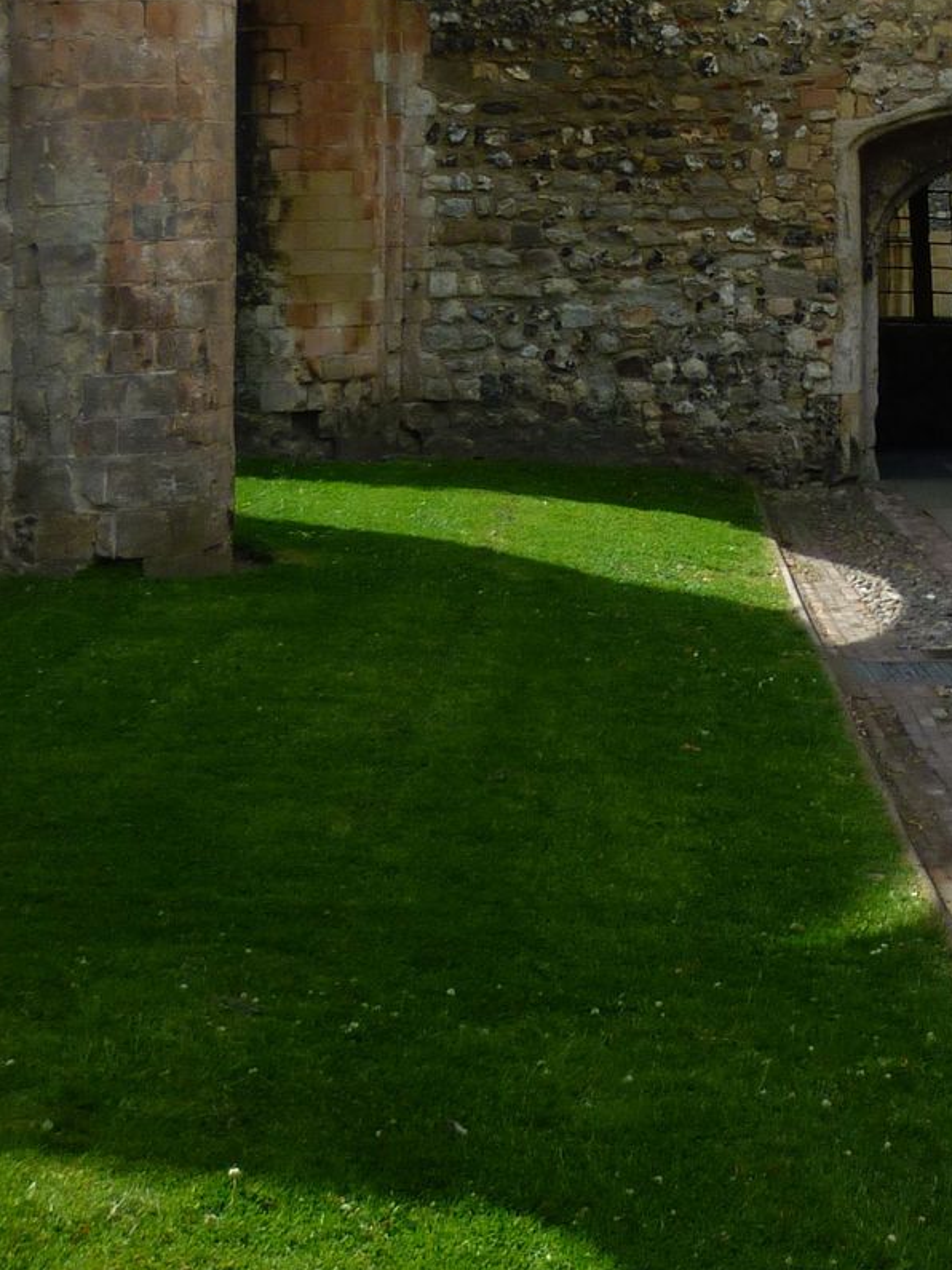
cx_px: 1109
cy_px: -83
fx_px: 2678
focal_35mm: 73
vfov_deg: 25.0
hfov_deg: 19.1
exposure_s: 1/500
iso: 80
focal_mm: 5.2
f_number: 3.5
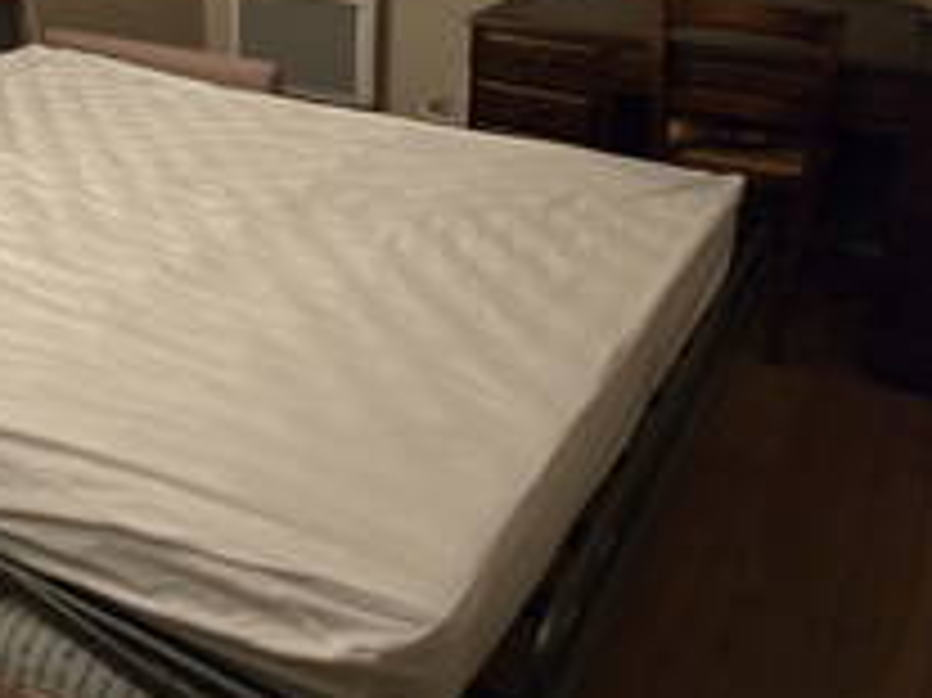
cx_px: 207
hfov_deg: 44.9
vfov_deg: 34.5
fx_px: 1076
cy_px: 108
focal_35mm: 40
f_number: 1.7
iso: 1000
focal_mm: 6.3
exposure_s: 1/100
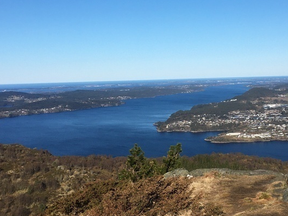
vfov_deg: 26.1
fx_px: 466
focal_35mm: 56
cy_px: 101
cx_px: 180
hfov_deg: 34.2
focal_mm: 4.15
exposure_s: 1/2262
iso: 25
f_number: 2.2
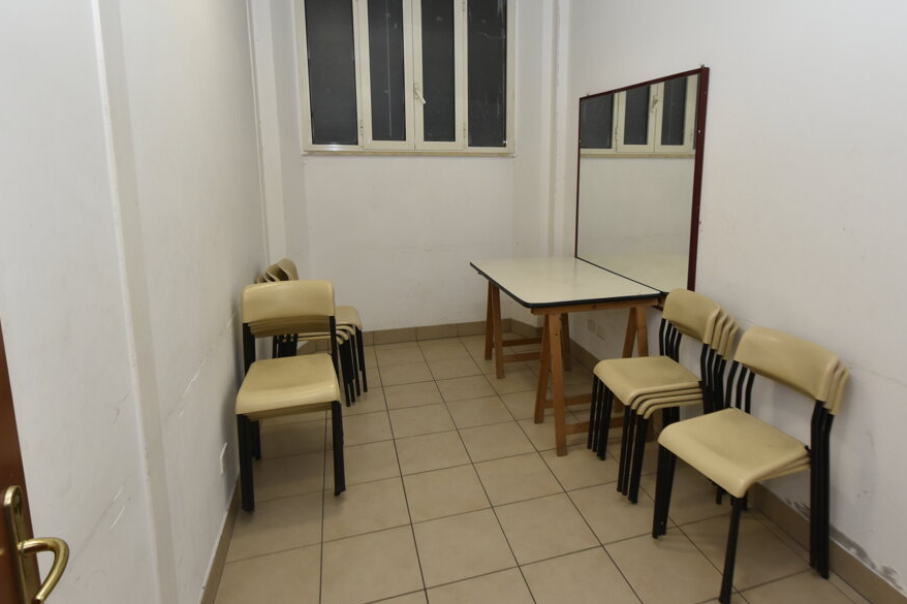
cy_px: 233
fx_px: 504
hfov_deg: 83.1
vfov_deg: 61.2
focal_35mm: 20
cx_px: 540
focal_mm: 10
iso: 800
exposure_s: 1/160
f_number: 4.5
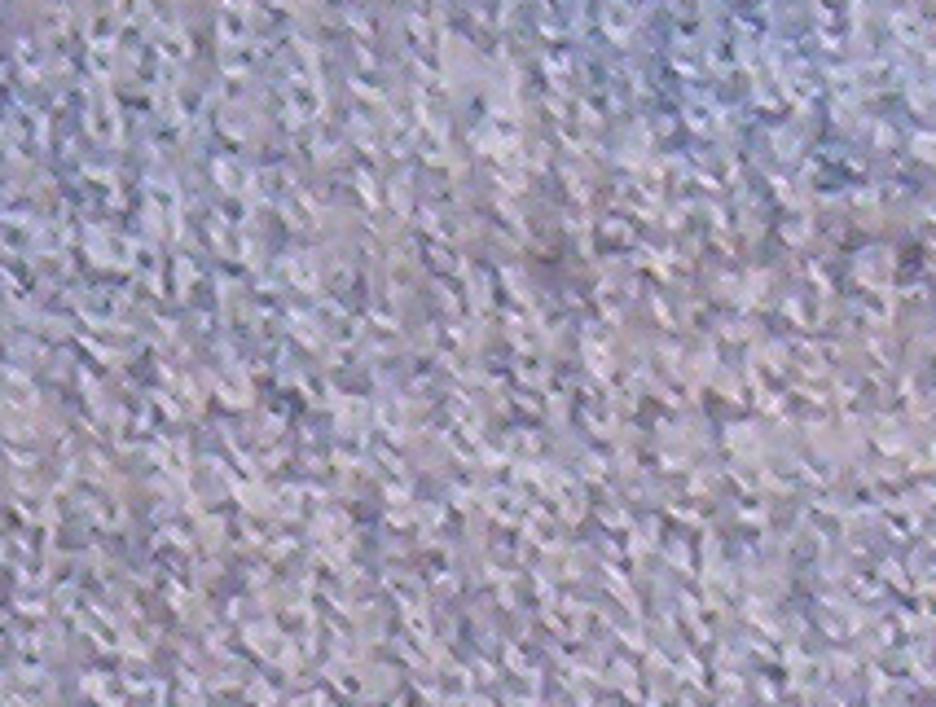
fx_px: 7484
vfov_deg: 5.3
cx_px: 44
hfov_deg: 7.1
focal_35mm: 276
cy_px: 1484
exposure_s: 1/30
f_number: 2.76
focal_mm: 5.54
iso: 140
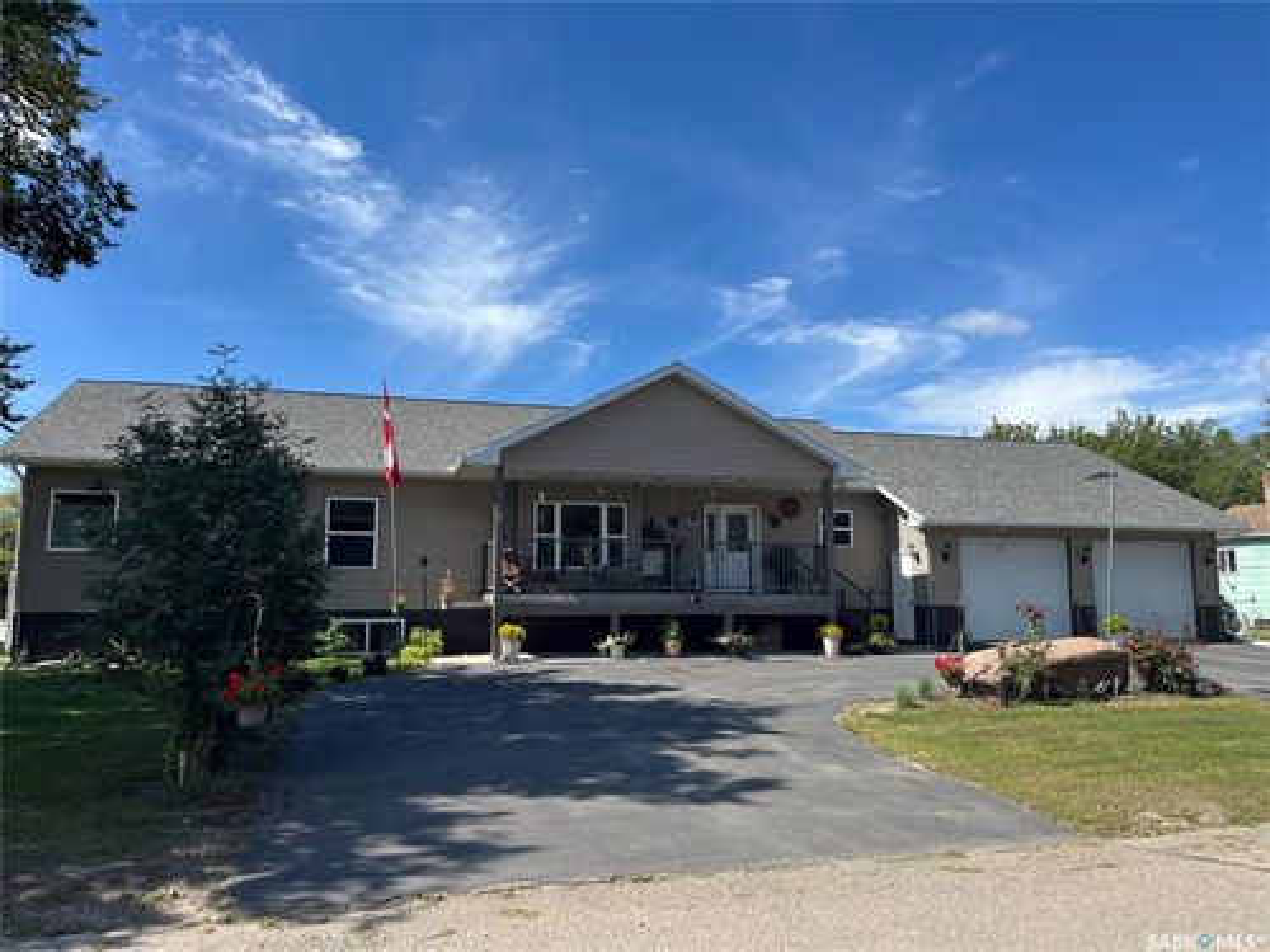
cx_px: 635
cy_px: 476
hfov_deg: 67.3
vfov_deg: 53.1
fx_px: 954
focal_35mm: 26
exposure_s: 1/2101
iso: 50
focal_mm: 5.1
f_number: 1.6
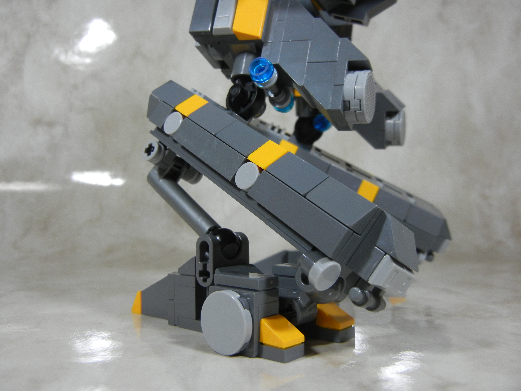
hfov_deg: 54.0
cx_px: 260
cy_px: 196
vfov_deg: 41.8
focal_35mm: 34
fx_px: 512
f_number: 3.6
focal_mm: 6.2
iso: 400
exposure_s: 1/81.7
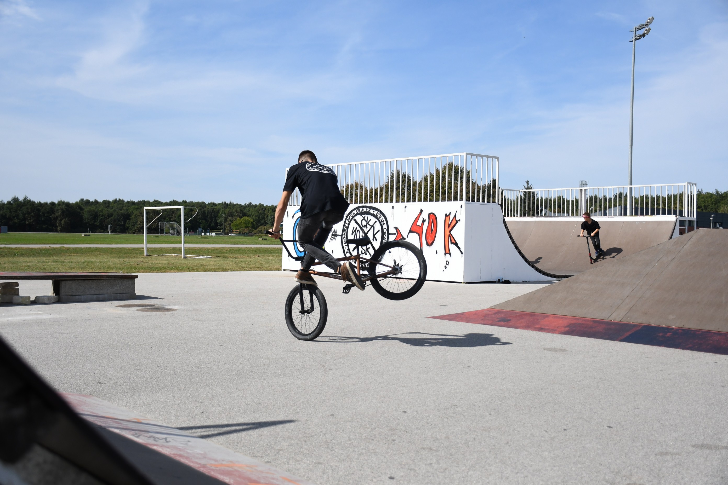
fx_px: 789
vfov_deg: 34.2
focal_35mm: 39
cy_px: 242
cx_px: 364
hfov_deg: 49.6
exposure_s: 1/8000
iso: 560
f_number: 3.8
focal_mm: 26
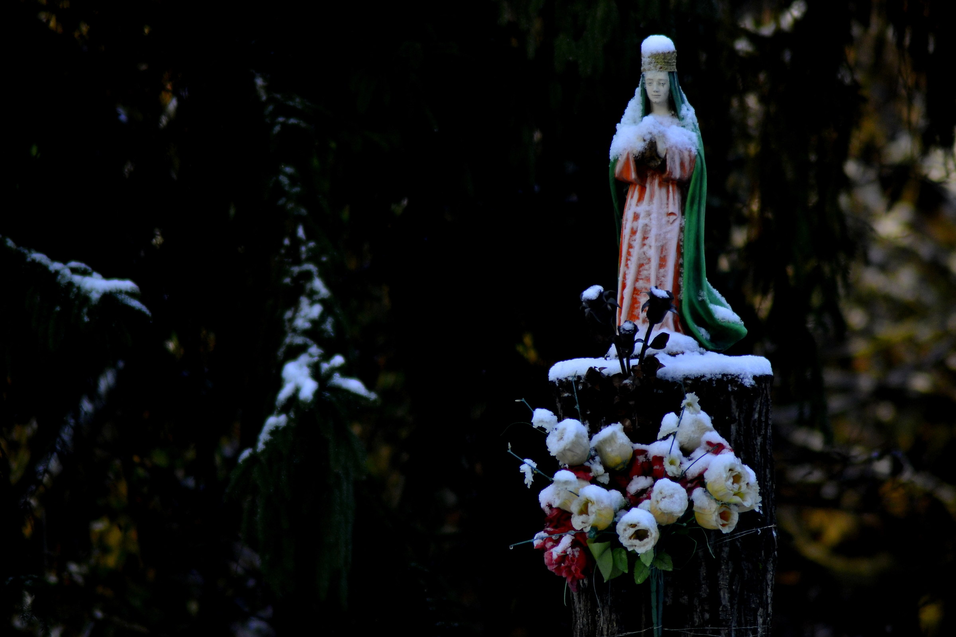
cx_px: 478
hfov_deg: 4.6
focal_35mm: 450
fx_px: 11949
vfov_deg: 3.1
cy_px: 318
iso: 400
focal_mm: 300
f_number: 5.6
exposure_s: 1/400
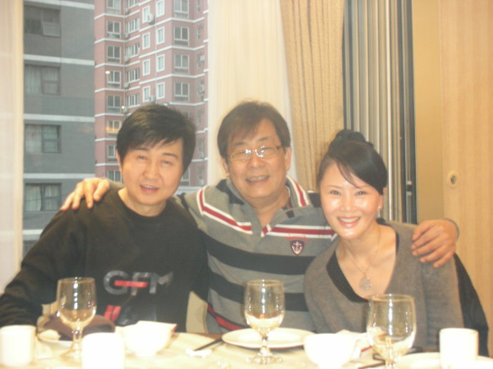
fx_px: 755
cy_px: 184
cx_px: 246
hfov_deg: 36.2
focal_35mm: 53
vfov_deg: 27.5
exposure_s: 1/7.1
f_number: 3.7
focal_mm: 8.8
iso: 200
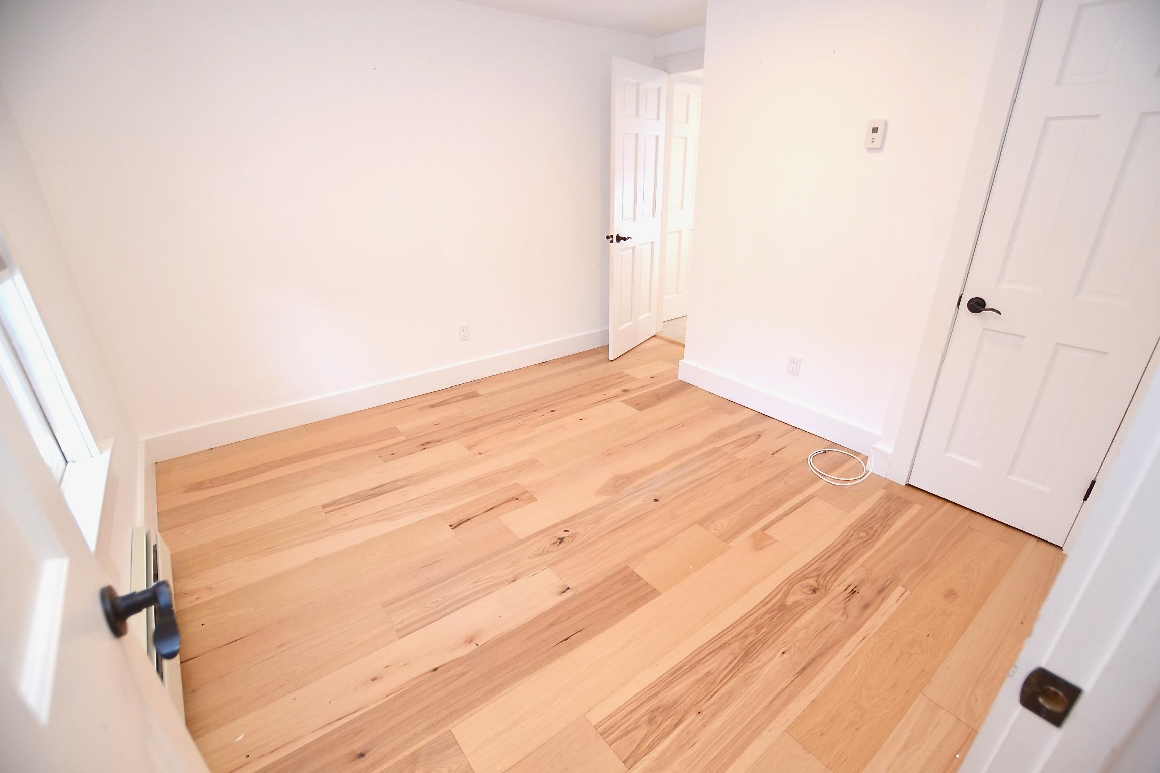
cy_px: 386
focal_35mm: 15
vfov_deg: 77.3
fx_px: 483
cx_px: 580
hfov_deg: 100.4
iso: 450
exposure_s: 1/60
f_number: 3.5
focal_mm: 10
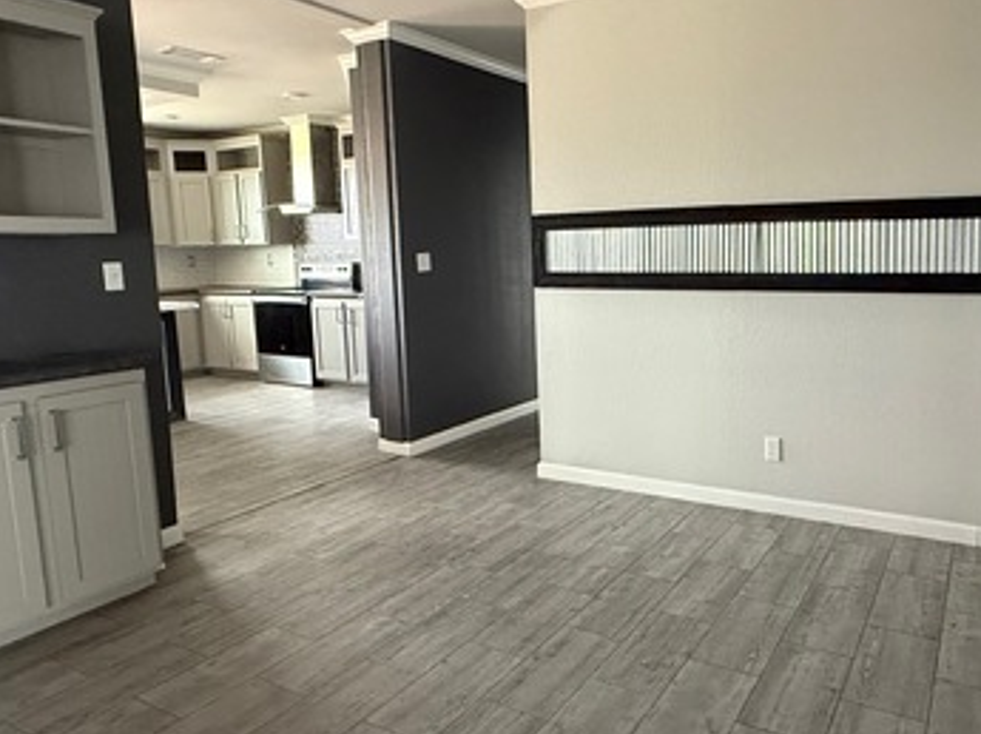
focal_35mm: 26
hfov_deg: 66.4
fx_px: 736
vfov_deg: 53.0
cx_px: 609
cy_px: 347
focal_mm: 2.22
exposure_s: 1/60
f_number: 2.2
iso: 640
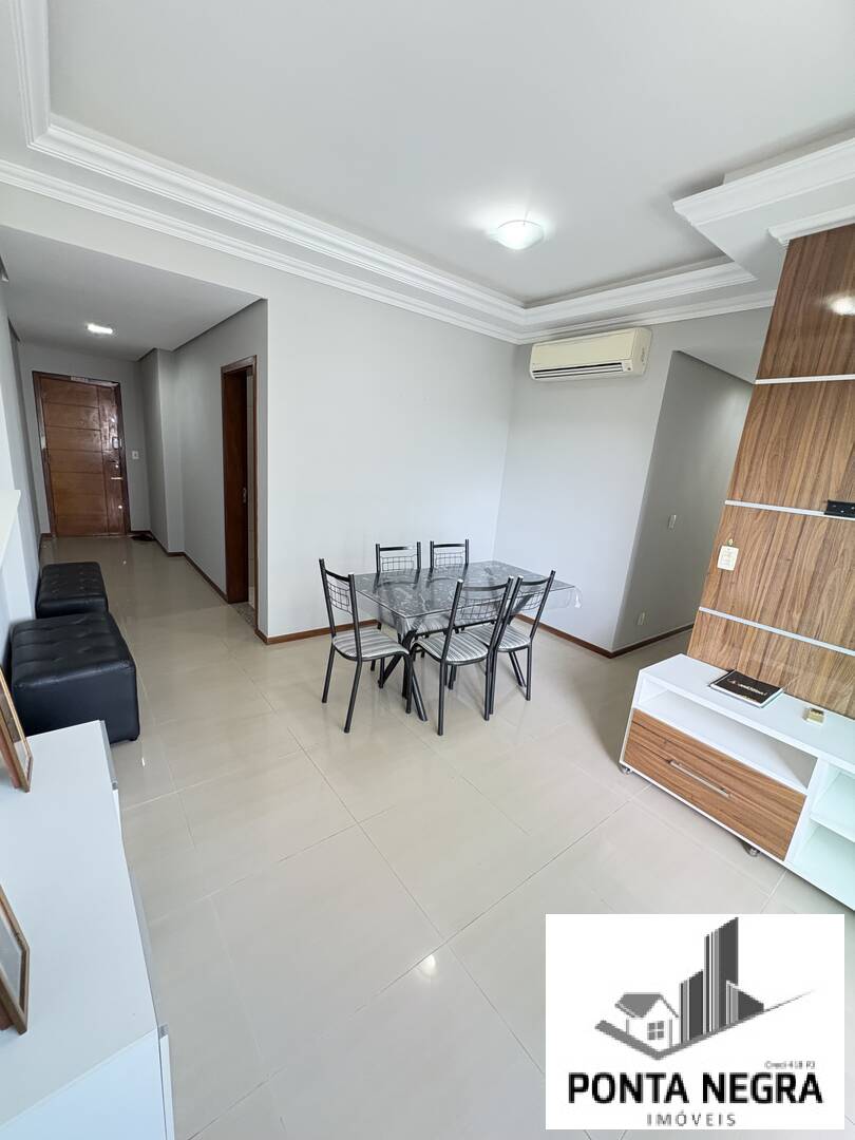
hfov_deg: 85.7
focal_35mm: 14
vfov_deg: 102.1
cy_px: 570
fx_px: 461
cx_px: 428
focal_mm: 2.22
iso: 400
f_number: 2.2
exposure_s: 1/120
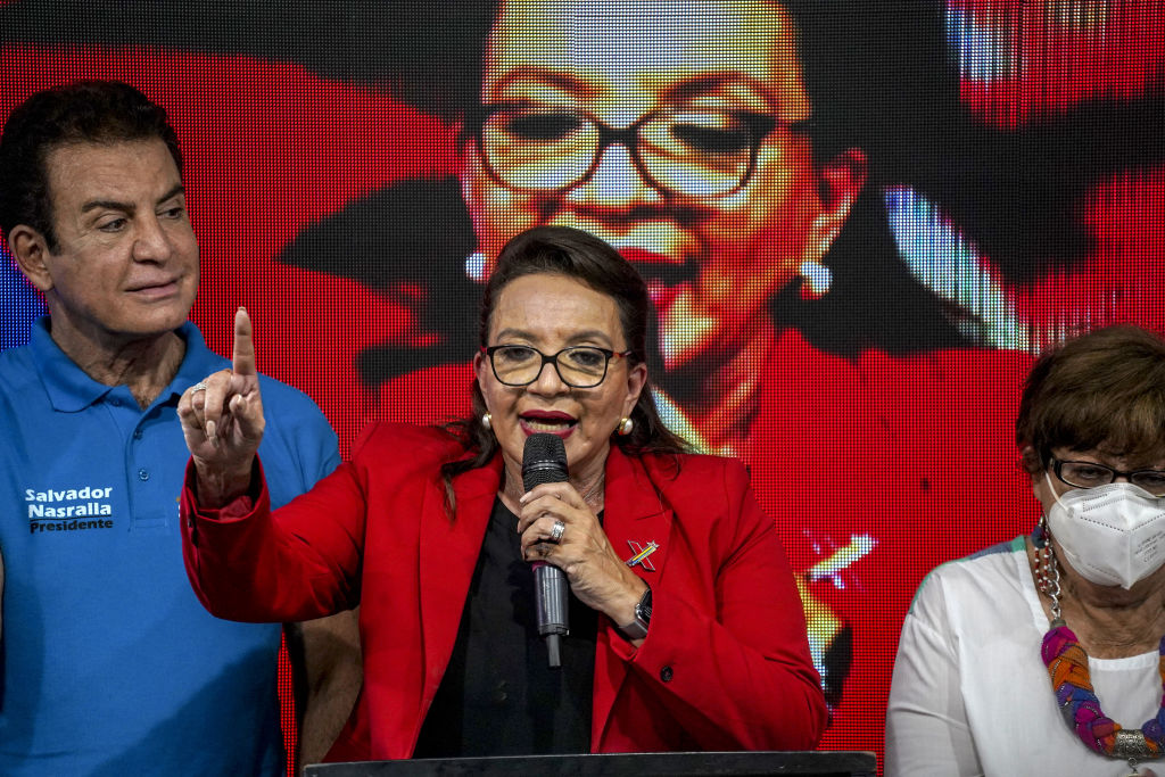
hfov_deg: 8.9
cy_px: 388
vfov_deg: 5.9
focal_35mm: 232
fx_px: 7508
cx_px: 582
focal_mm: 232
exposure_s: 1/250
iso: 2000
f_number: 5.6
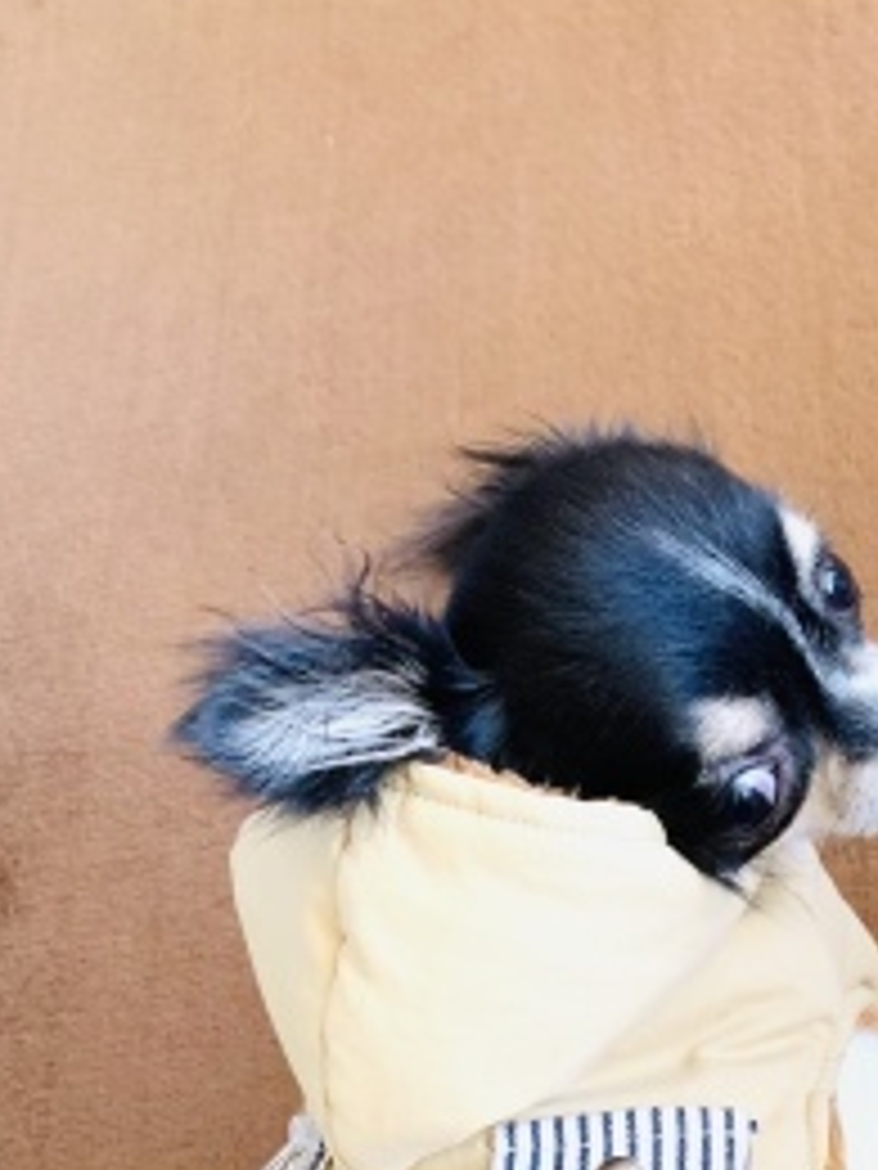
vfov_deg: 36.8
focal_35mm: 50
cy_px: 940
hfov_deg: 28.3
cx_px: 745
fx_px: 1691
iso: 400
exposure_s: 1/60
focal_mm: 4.25
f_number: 1.8
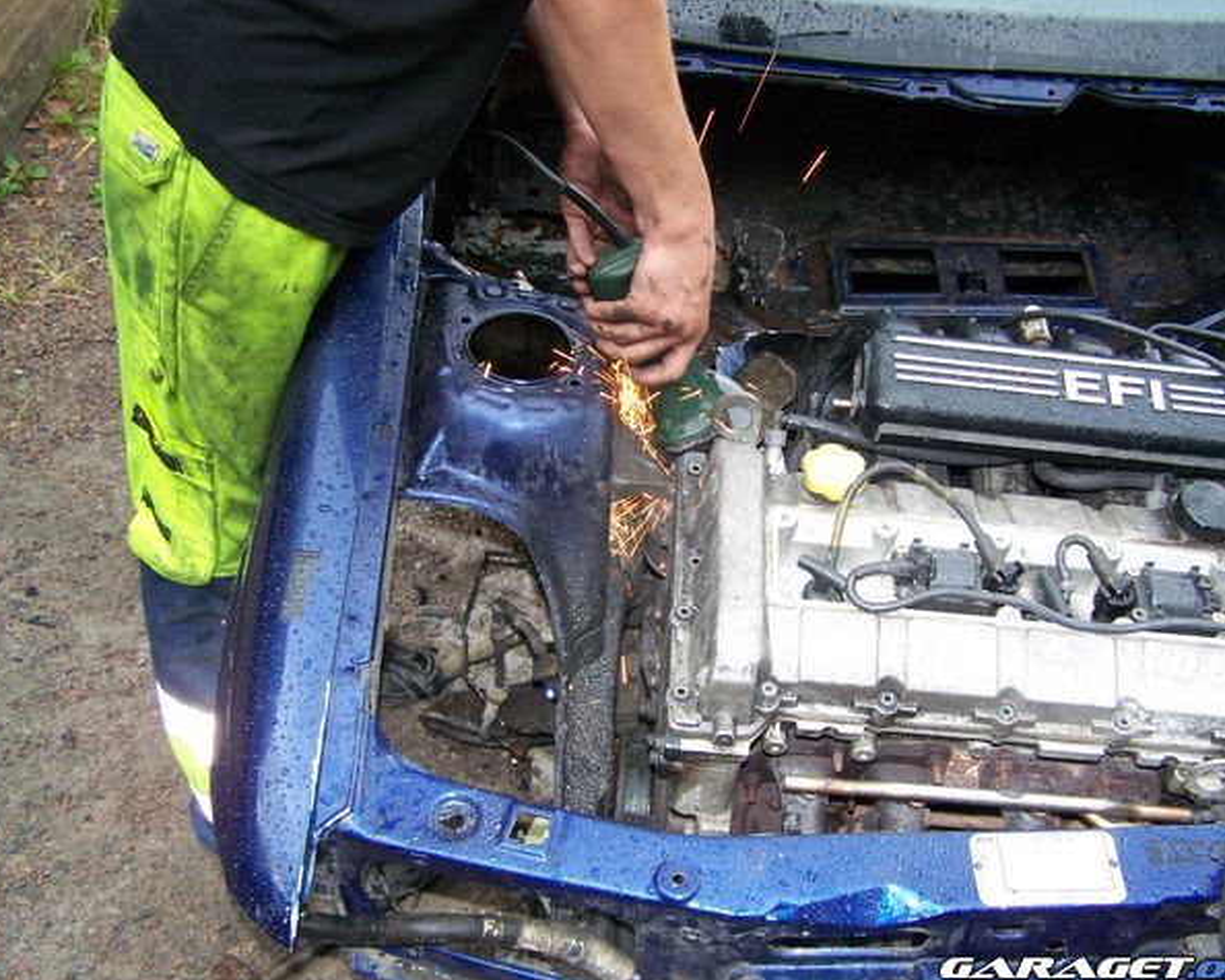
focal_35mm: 40
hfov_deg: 45.8
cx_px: 633
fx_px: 1450
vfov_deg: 37.3
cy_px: 492
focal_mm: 6.3
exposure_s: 1/60
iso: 200
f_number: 2.8
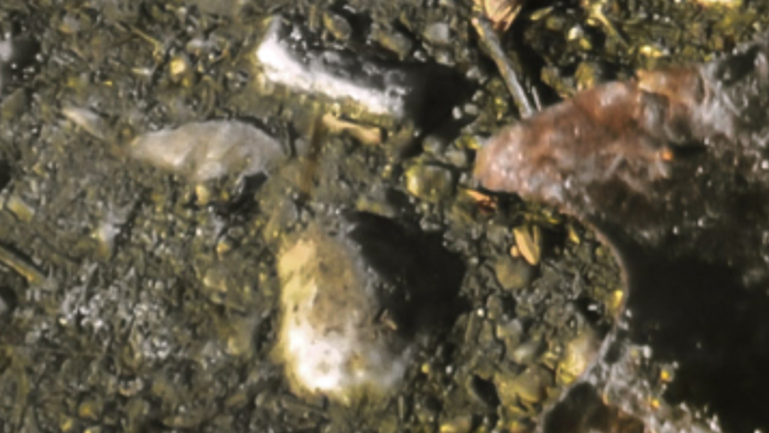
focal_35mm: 1184
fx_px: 24143
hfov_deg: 1.8
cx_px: 1624
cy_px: -223
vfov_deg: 1.0
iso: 100
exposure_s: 1/250
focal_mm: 105
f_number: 5.6
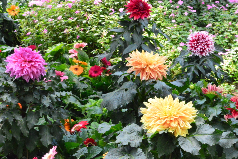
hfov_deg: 17.3
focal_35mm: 119
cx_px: 108
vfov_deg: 11.5
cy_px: 82
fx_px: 783
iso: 6400
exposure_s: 1/125
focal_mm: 65
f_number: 22
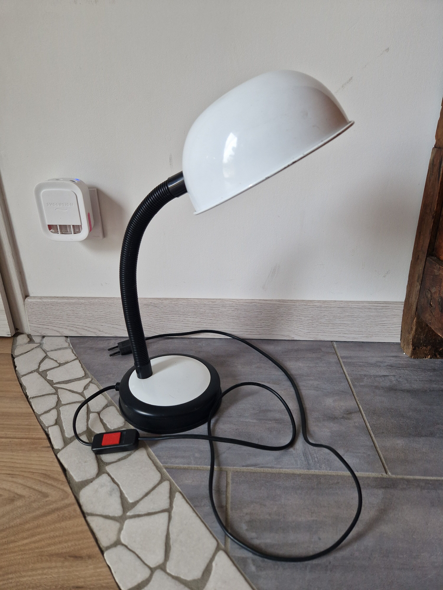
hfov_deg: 58.9
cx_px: 222
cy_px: 295
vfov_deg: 73.9
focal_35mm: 23
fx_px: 392
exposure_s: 1/100
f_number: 1.8
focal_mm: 5.4
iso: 50
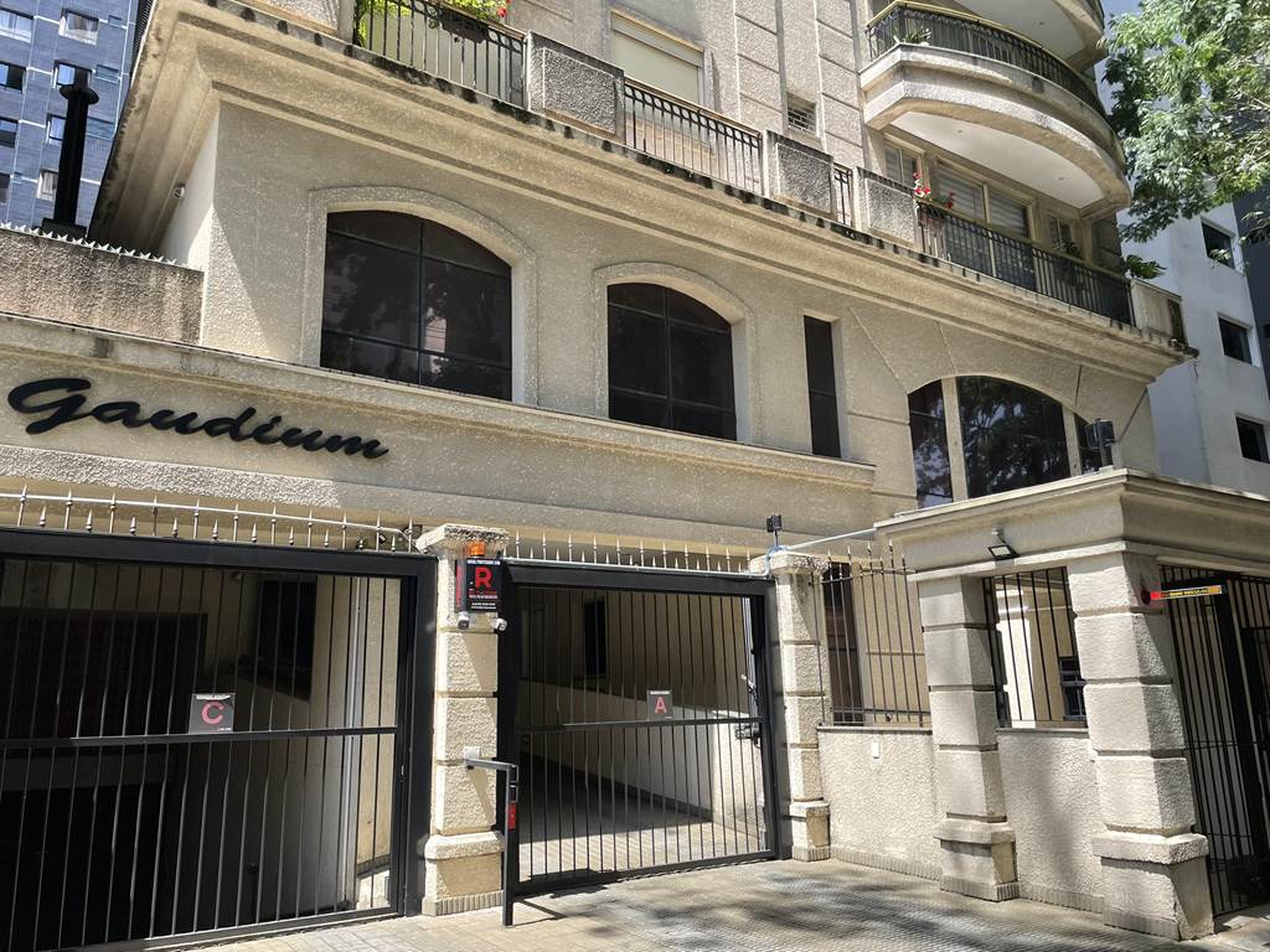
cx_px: 635
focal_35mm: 26
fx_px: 954
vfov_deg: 53.1
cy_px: 476
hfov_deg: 67.3
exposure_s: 1/1795
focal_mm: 4.2
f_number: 1.6
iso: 32
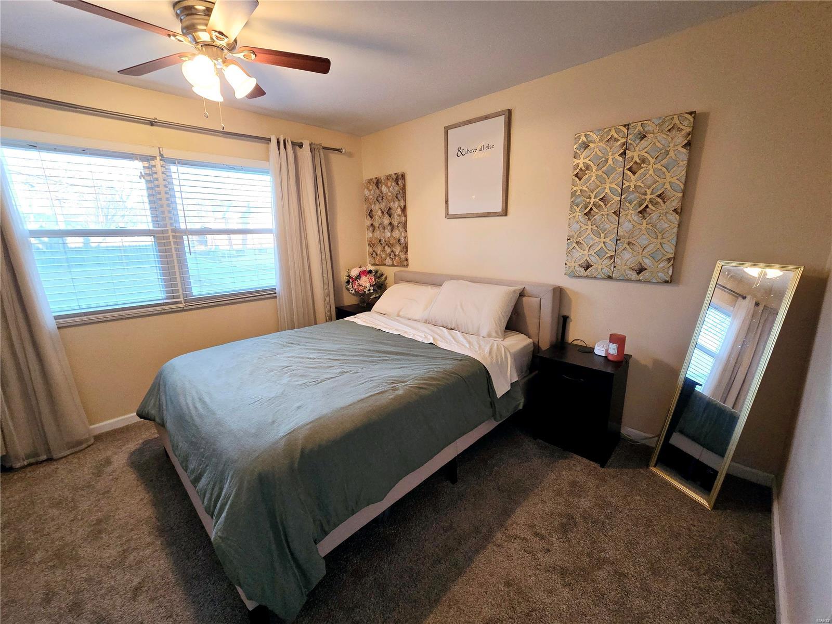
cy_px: 312
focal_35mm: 13
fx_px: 312
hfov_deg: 106.2
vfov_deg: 89.9
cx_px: 416
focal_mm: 2.2
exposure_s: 1/60.2
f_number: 2.2
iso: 400
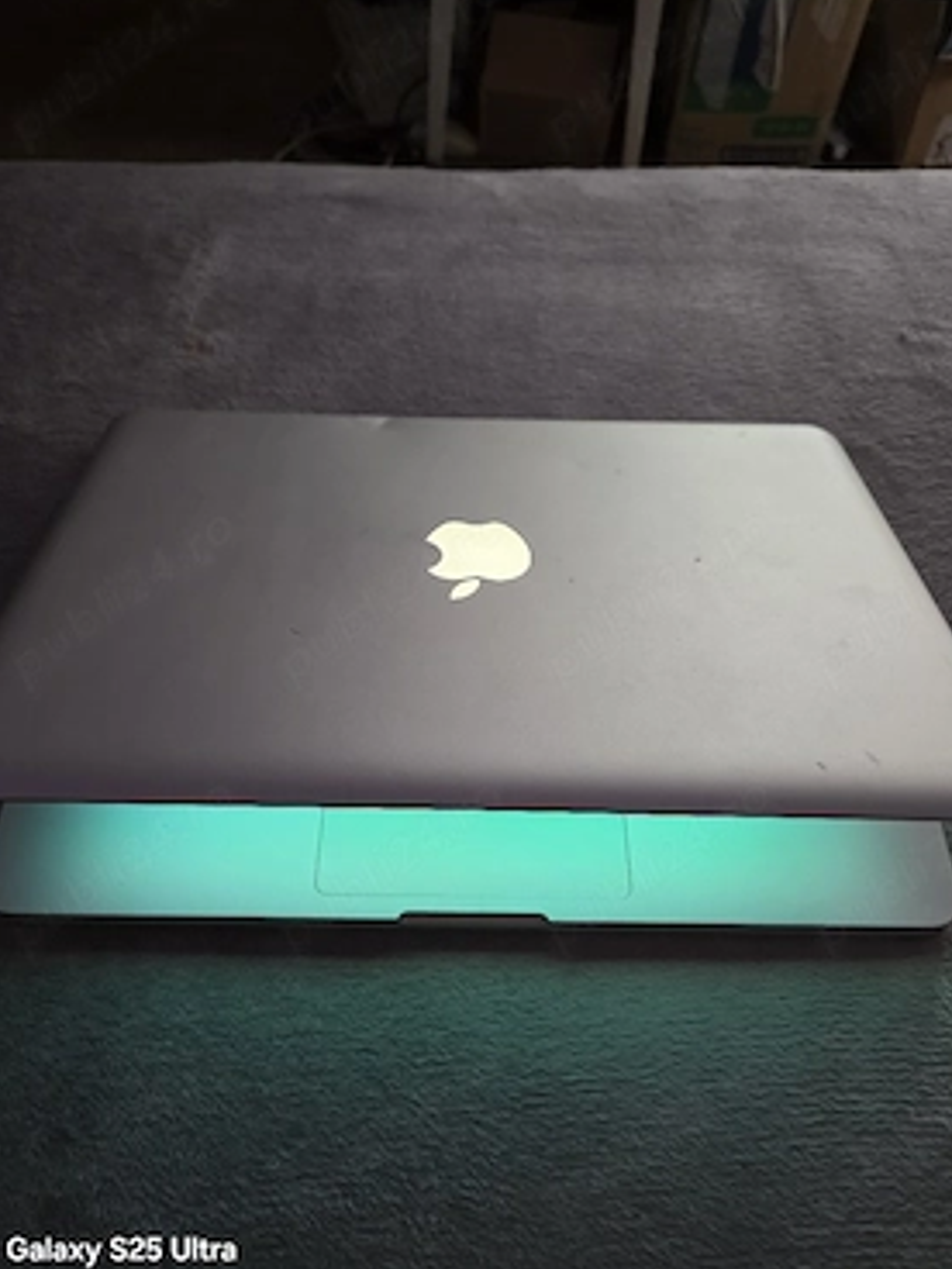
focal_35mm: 25
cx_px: 459
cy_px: 638
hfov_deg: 54.9
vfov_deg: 69.4
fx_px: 917
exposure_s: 1/54.3
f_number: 1.7
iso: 640
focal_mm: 6.3
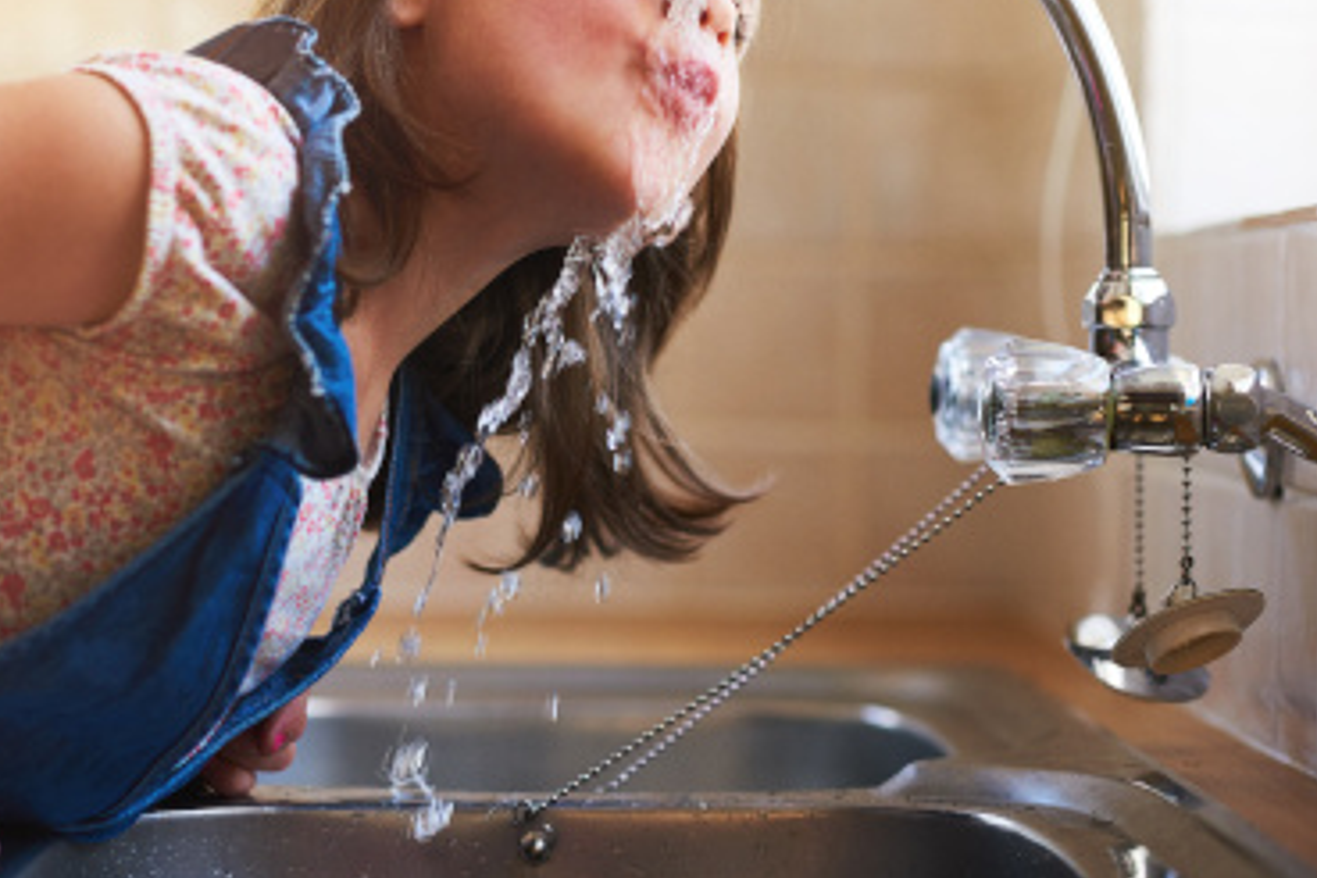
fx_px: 4609
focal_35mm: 126
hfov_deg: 16.2
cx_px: 409
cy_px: 312
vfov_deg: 10.9
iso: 400
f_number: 2.5
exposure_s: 1/250
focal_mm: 85
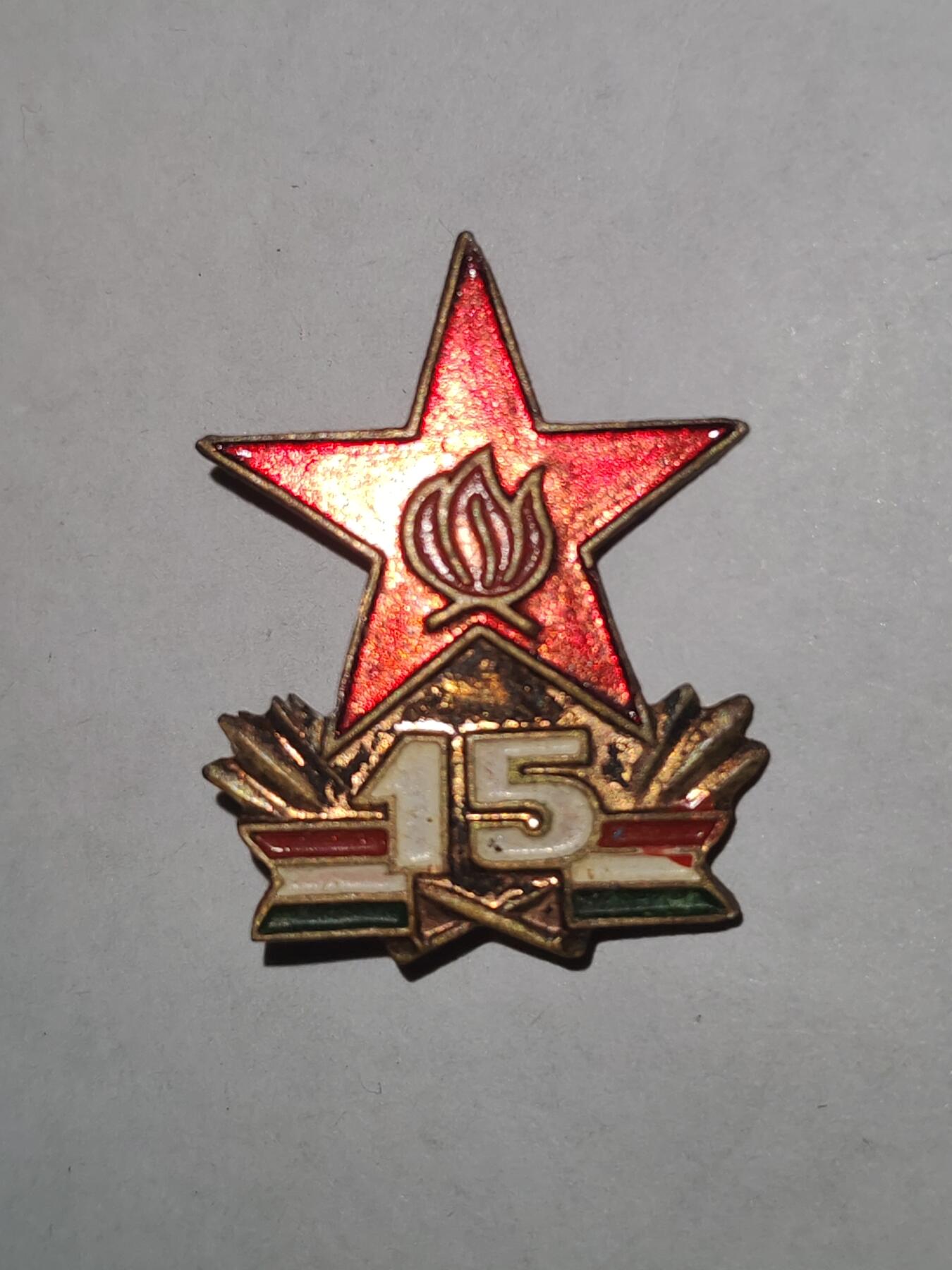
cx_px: 476
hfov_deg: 21.6
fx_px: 2493
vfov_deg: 28.6
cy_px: 635
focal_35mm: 68
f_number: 1.95
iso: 50
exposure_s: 1/120
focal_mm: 5.52
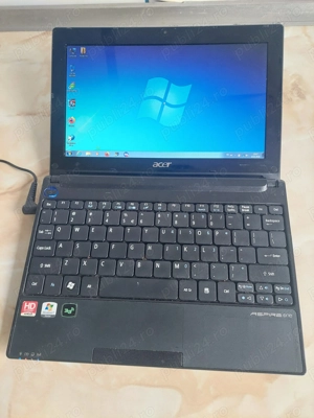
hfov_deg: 56.8
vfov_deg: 71.6
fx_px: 290
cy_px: 209
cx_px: 157
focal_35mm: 24
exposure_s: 1/60.2
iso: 200
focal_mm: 5.23
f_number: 1.8
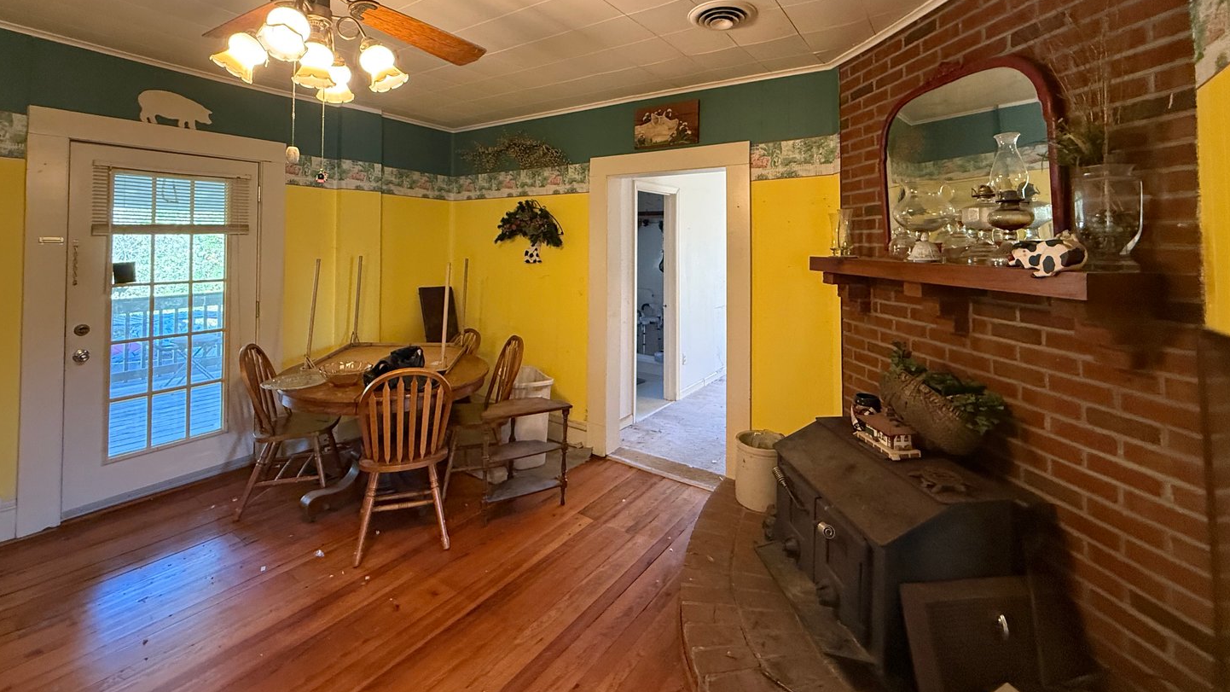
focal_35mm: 16
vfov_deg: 65.2
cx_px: 615
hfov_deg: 99.4
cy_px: 228
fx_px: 522
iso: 500
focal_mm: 2.22
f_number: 2.2
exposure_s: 1/60
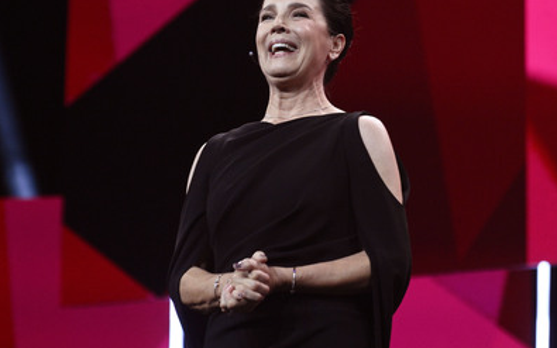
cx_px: 283
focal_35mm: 186
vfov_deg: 7.1
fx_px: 2824
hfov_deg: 11.3
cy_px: 141
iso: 10000
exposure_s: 1/250
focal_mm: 160
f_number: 5.6
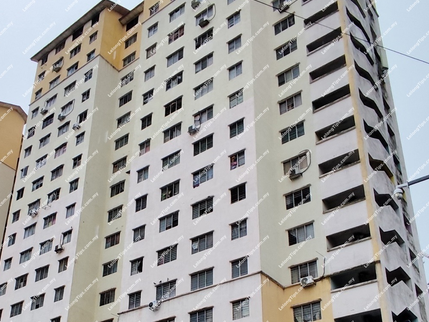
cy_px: 218
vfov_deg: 38.2
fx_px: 459
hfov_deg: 49.8
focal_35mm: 37
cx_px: 172
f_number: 2.2
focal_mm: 1.65
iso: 50
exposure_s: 1/376
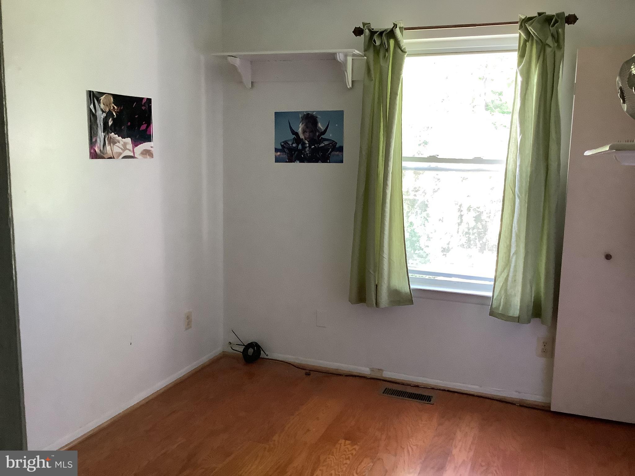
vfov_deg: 45.4
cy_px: 238
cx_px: 318
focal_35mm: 31
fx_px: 569
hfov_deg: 58.4
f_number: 2.4
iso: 250
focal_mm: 3.3
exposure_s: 1/60
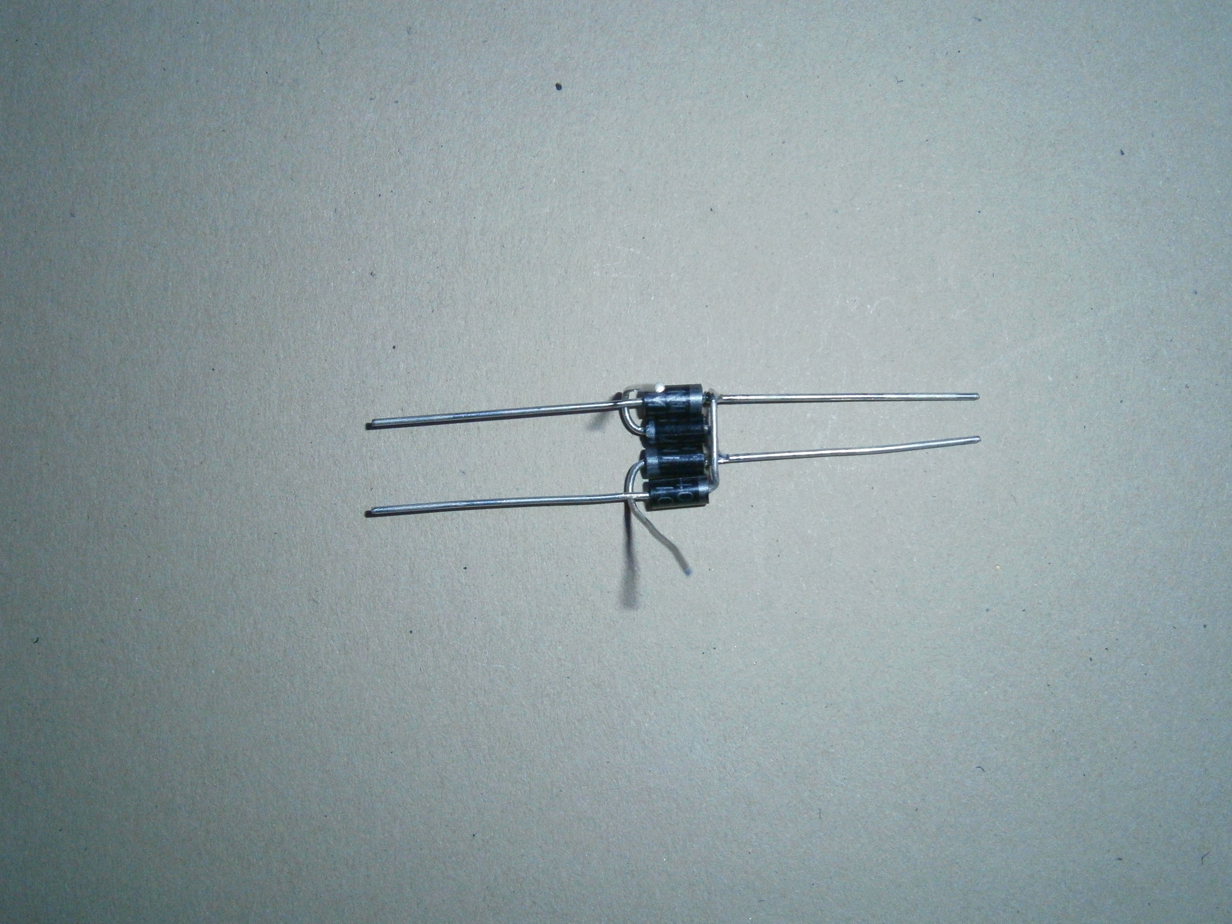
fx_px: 1673
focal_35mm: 47
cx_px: 616
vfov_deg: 30.9
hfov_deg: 40.4
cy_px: 462
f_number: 3.4
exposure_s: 1/250
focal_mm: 8.3
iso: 400
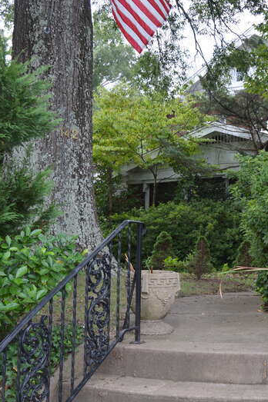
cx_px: 239
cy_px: 201
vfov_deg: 37.7
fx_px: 590
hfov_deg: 24.9
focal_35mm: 53
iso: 180
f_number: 5.6
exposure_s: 1/125
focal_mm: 23
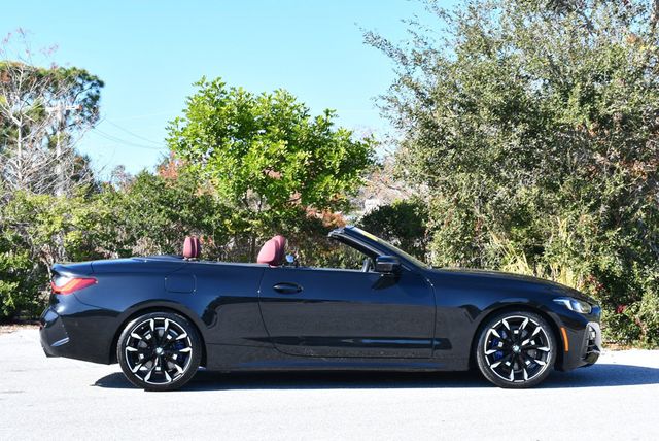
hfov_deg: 31.4
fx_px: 1173
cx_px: 330
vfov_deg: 21.3
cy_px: 220
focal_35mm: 64
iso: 200
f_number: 7.1
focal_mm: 32
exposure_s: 1/250
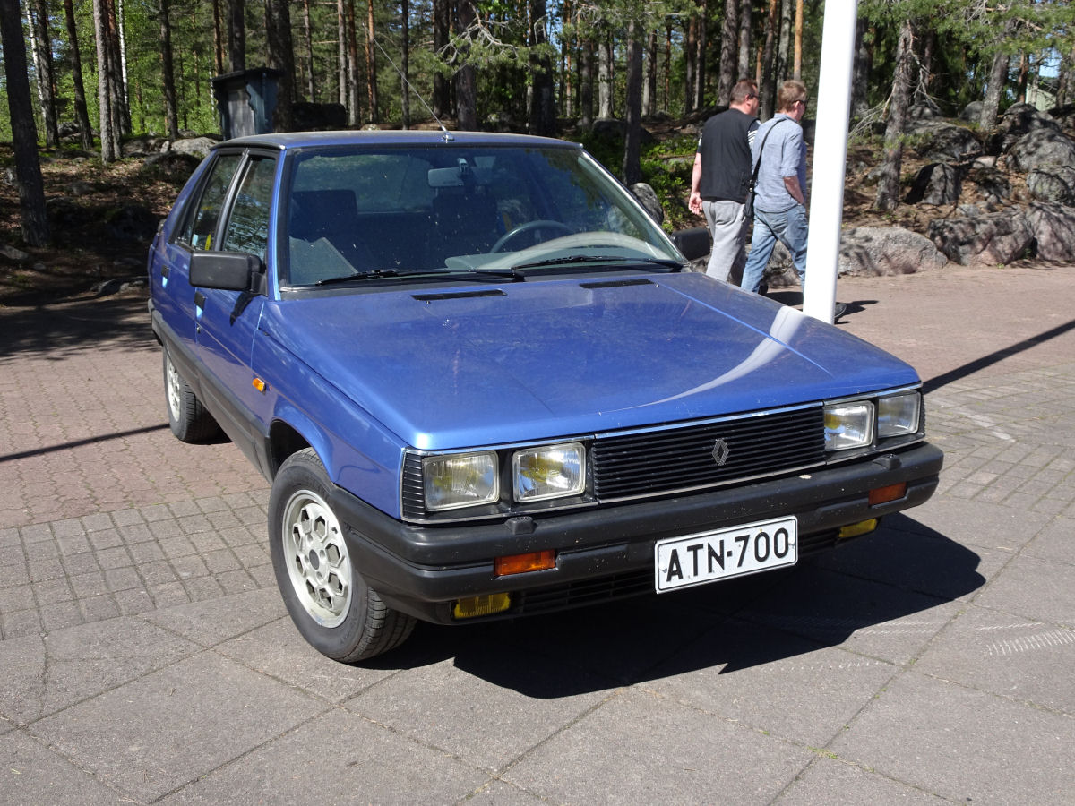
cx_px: 538
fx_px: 1025
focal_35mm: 33
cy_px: 403
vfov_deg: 42.9
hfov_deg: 55.4
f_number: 4
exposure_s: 1/400
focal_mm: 5.61
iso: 80
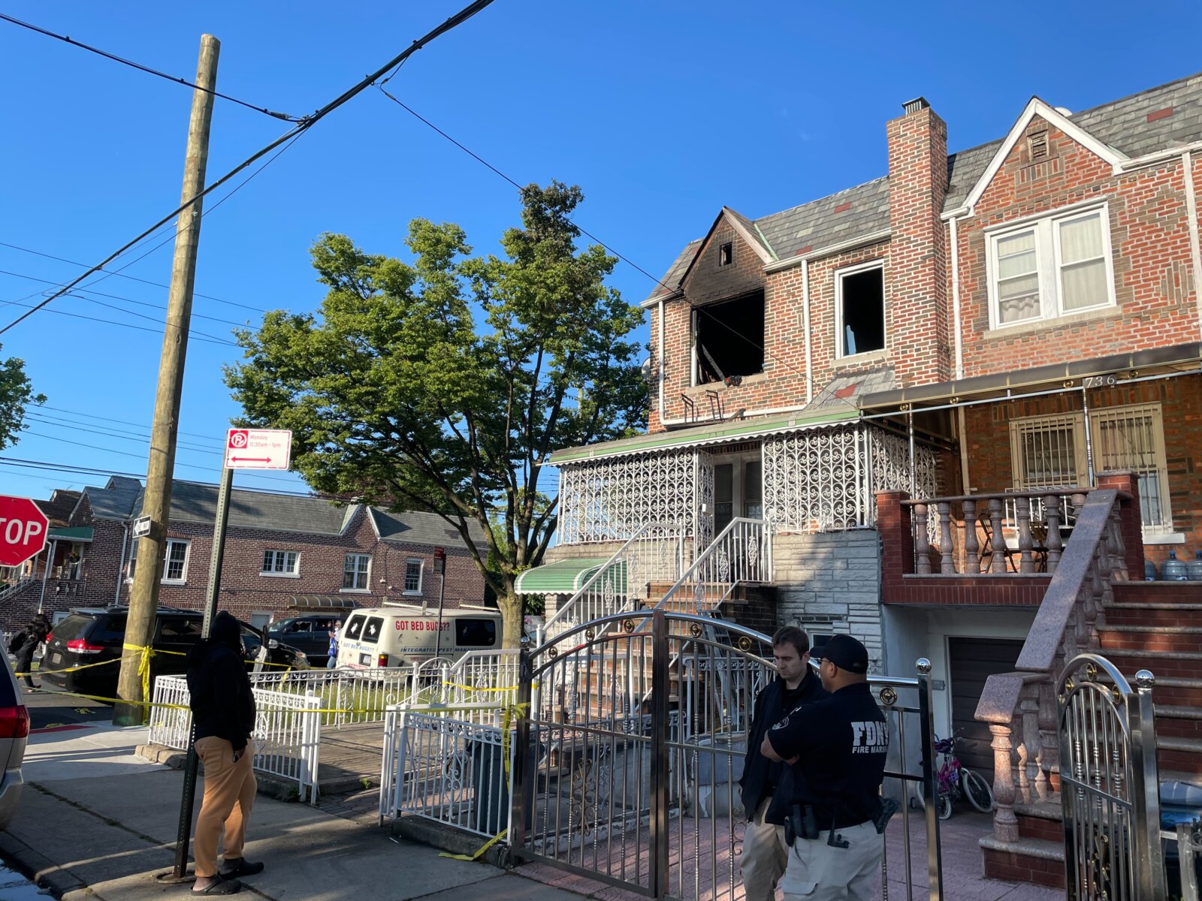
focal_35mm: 26
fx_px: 903
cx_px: 601
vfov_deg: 53.1
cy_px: 450
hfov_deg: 67.3
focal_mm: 4.2
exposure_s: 1/1855
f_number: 1.6
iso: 32
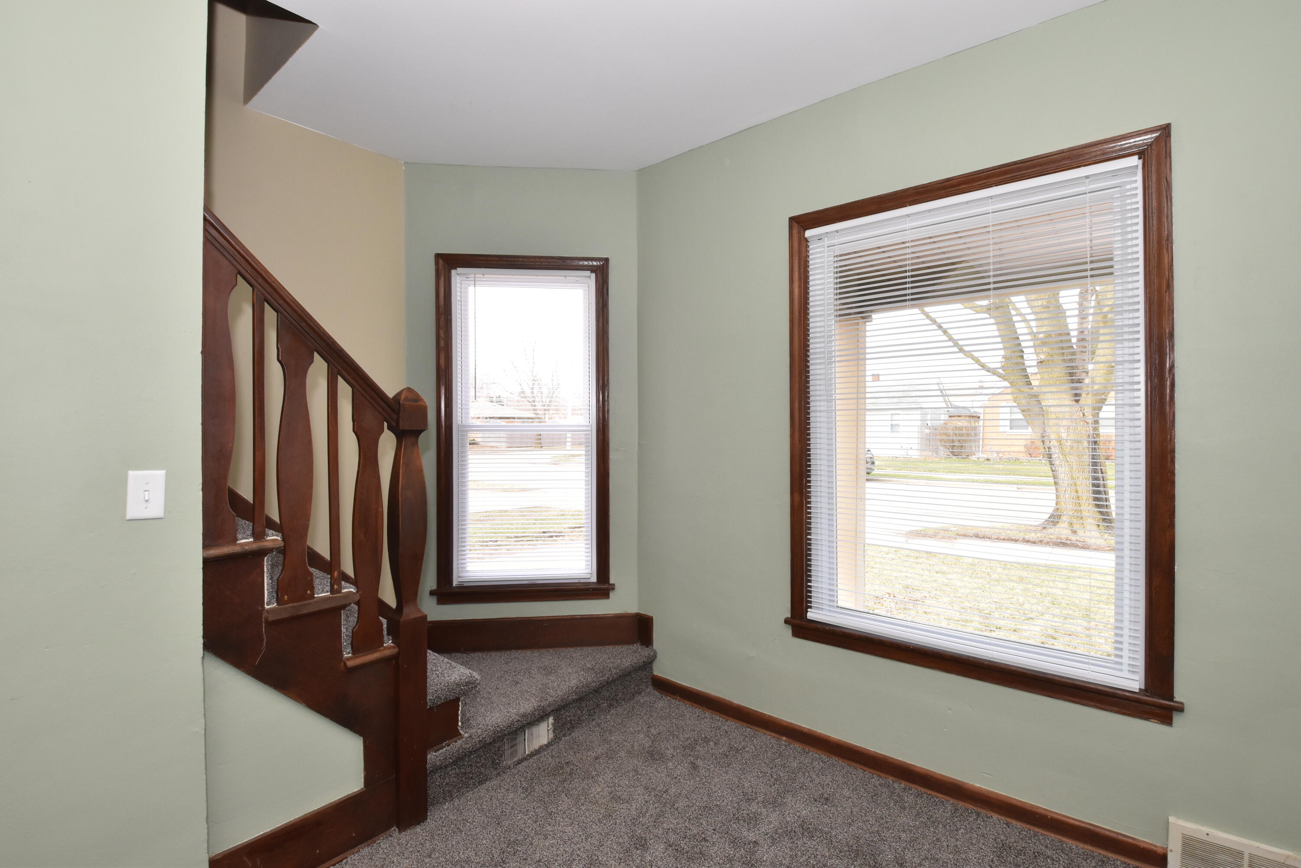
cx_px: 650
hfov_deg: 100.4
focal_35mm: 15
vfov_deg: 77.3
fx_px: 542
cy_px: 434
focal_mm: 10
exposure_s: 1/100
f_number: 9
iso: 800
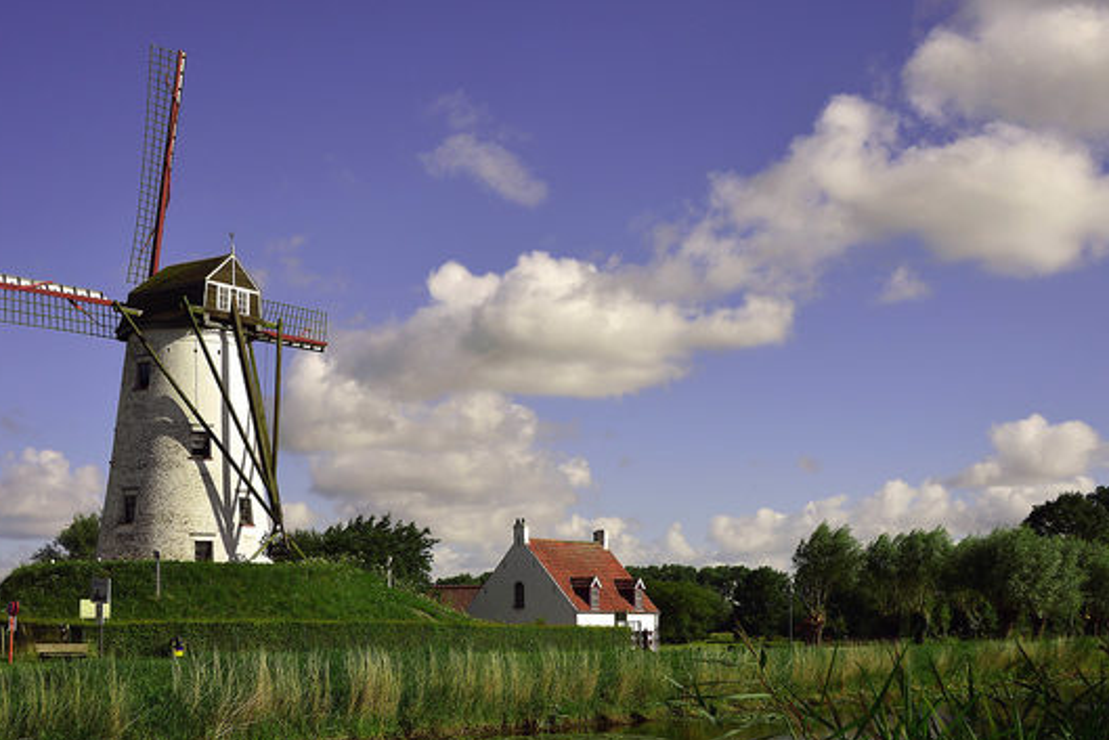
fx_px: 1571
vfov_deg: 26.5
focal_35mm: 51
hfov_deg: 38.8
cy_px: 367
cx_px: 497
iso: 100
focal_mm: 45
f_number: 14
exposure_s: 1/100
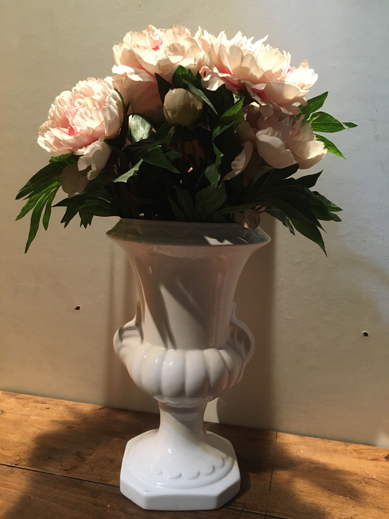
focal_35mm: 29
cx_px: 194
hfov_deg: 48.2
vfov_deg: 61.7
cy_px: 260
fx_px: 435
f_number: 2.2
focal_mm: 4.15
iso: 200
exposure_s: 1/33
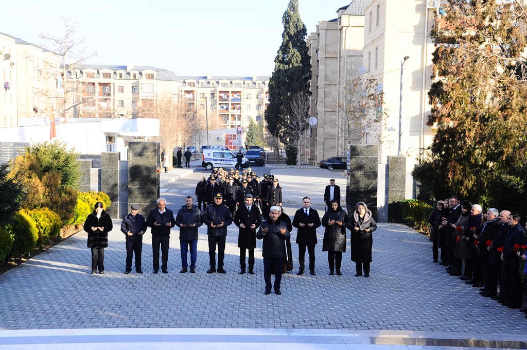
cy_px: 175
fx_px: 877
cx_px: 264
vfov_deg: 22.6
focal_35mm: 60
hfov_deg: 33.4
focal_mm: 40
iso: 400
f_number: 10
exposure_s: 1/160
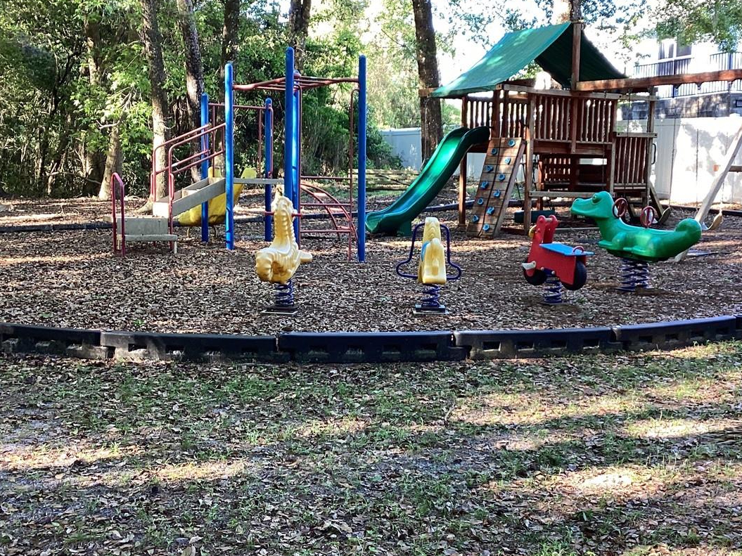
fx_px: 1007
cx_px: 392
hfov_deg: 40.4
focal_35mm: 47
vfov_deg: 30.9
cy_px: 278
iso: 64
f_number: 2.4
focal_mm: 3.3
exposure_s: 1/60
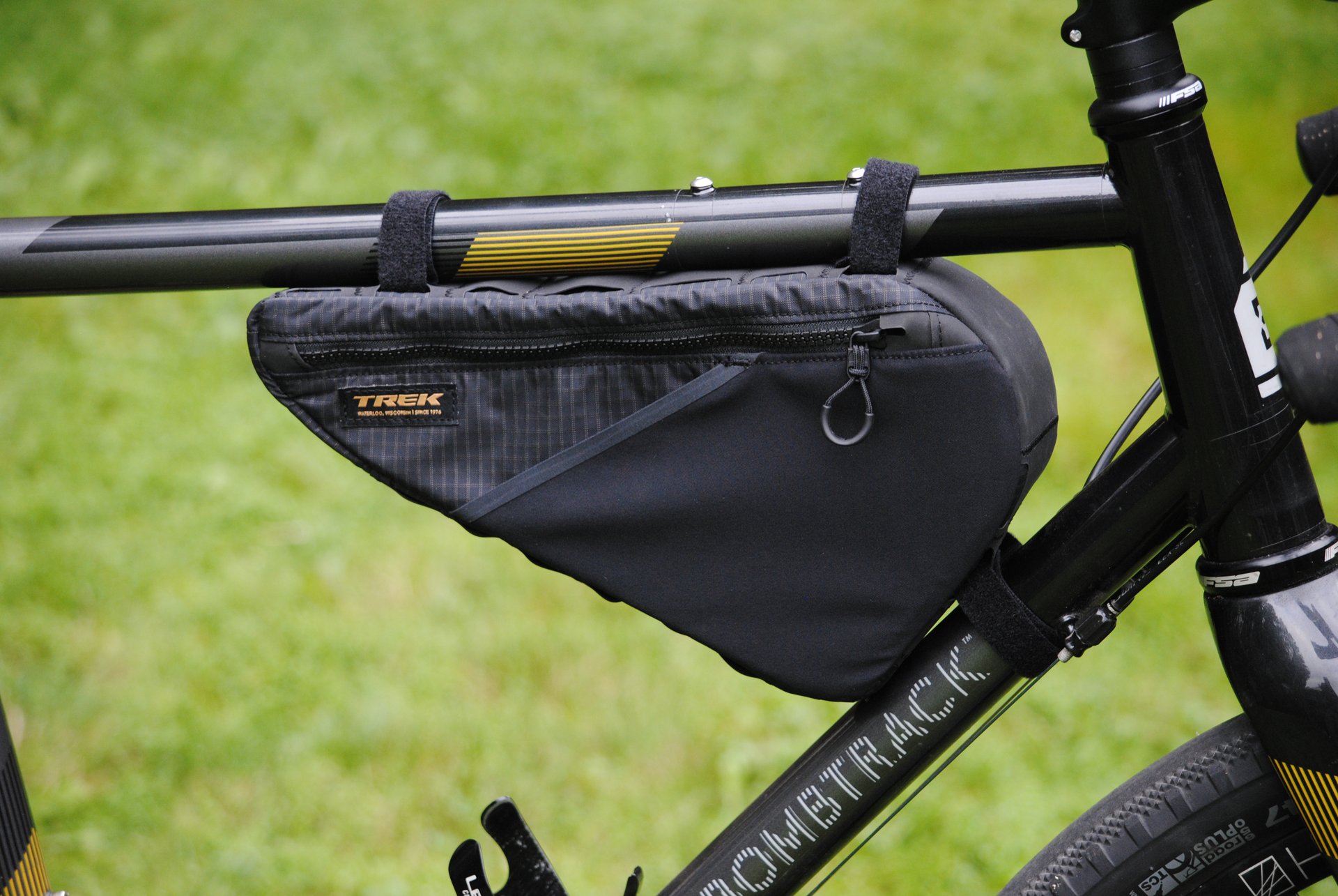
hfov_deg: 13.9
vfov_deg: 9.4
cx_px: 669
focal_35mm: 147
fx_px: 5470
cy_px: 448
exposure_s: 1/100
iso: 400
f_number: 4.5
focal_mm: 98
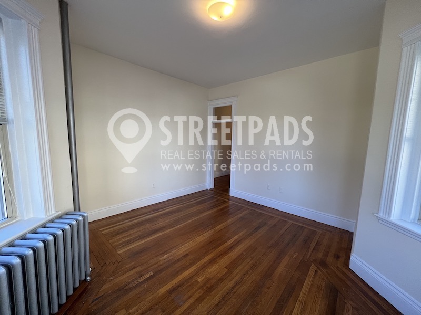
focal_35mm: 13
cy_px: 158
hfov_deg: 106.2
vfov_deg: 89.9
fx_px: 158
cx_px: 210
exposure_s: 1/120
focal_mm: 1.57
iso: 125
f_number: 1.8
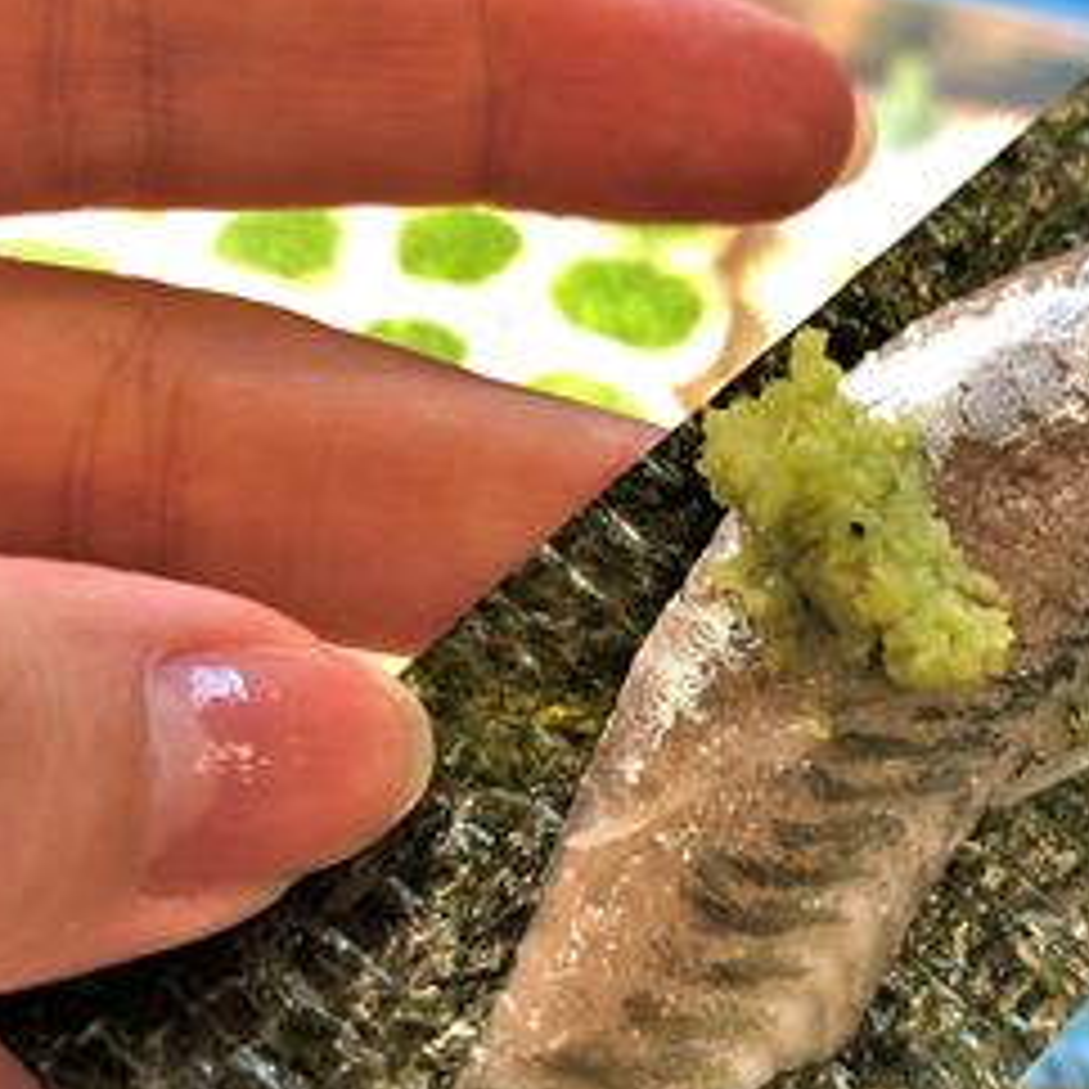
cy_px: 598
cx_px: 760
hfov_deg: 34.2
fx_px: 1744
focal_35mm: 49
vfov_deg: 34.6
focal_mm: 3.99
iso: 40
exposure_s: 1/24
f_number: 1.8
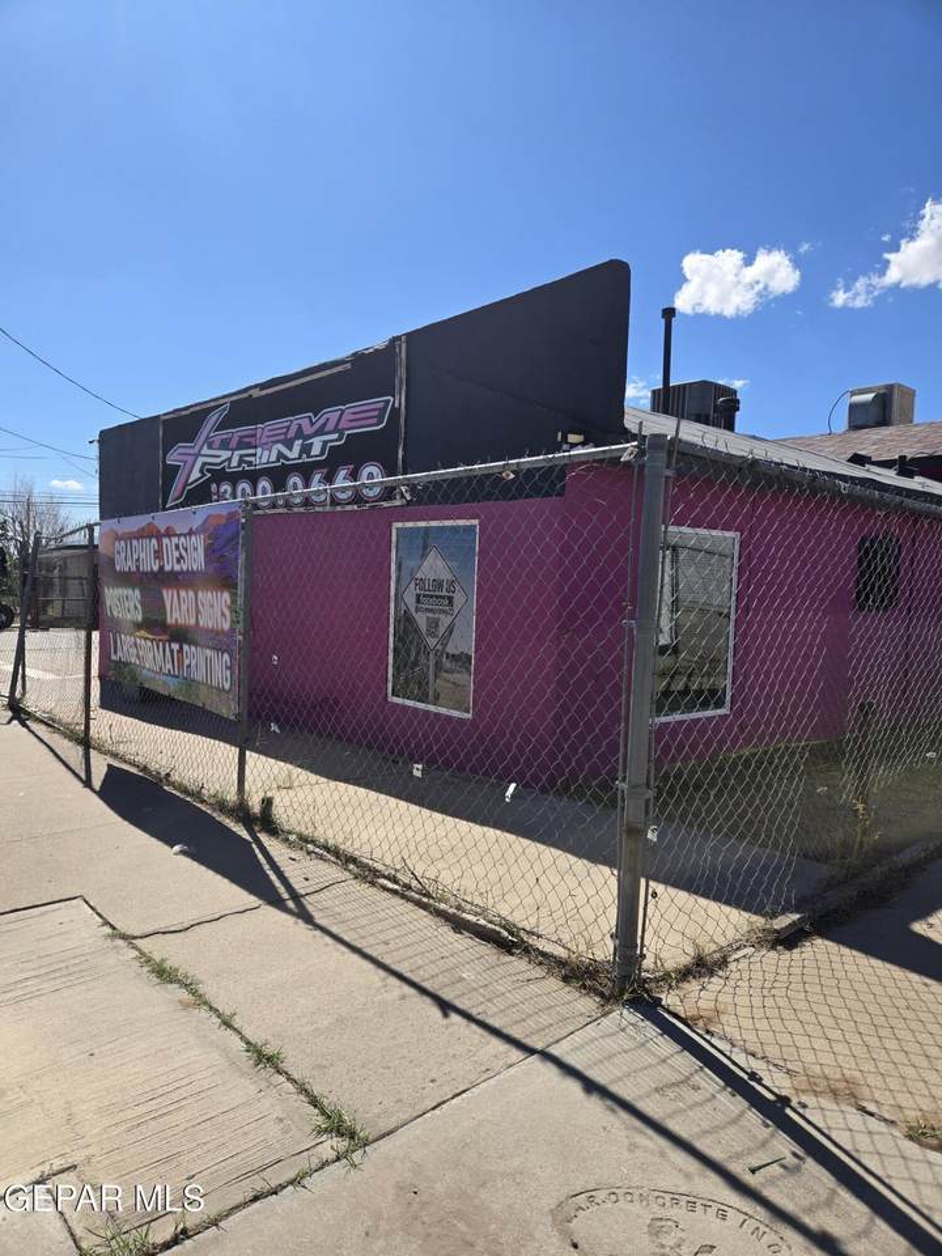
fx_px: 835
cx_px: 471
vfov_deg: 73.9
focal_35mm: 23
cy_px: 628
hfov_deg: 58.9
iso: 25
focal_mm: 5.4
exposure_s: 1/2378
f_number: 1.8
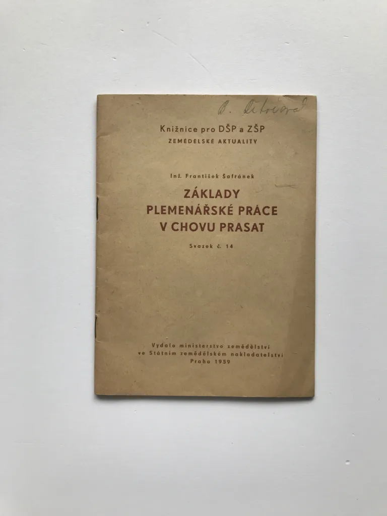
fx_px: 417
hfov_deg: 49.7
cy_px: 258
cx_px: 194
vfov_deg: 63.4
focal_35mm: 28
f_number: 1.8
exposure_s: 1/100
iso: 32
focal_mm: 3.99
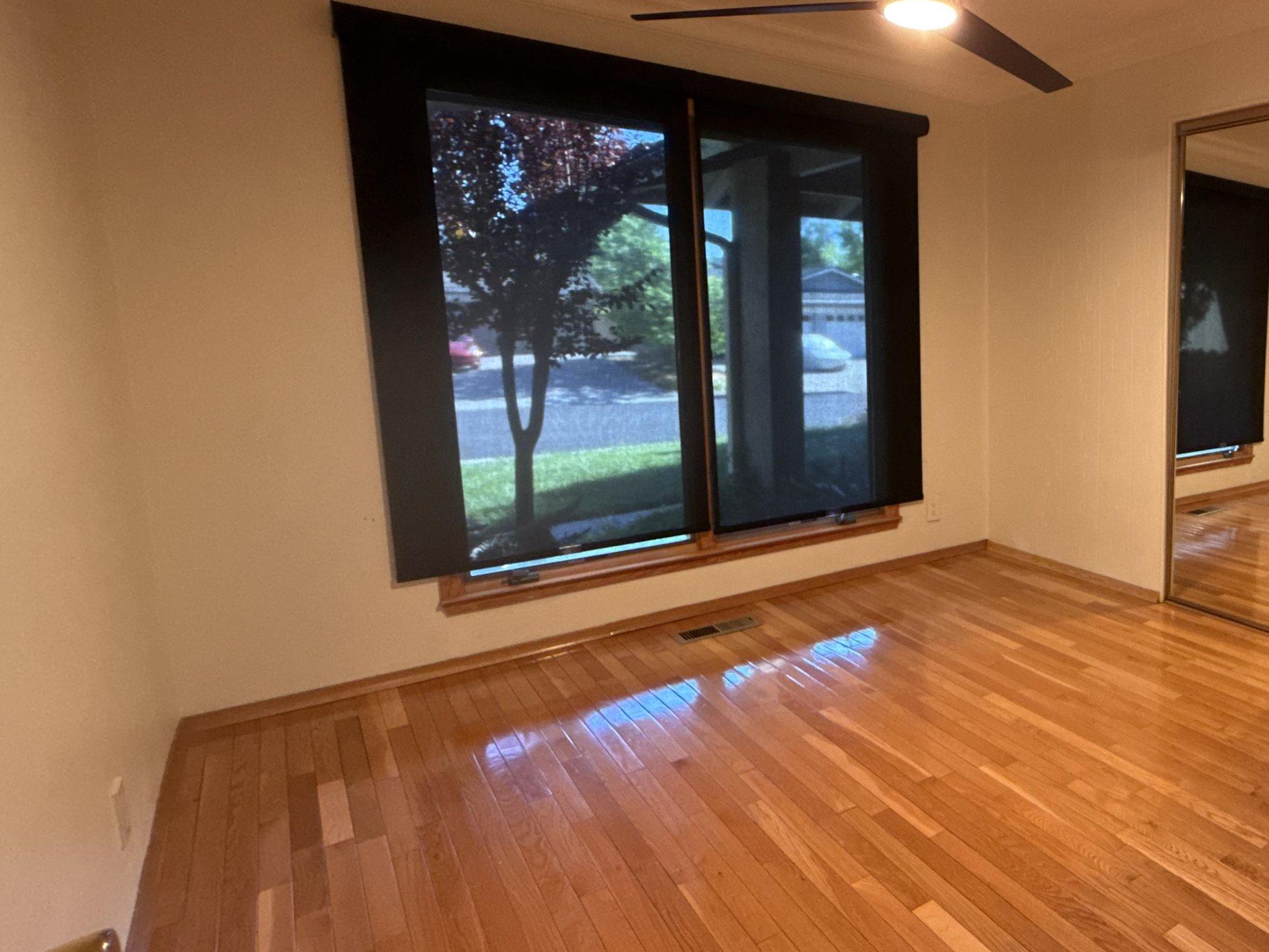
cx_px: 1012
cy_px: 438
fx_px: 843
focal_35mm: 23
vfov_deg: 58.8
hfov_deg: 67.1
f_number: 2.2
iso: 1000
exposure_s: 1/60
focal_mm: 2.22
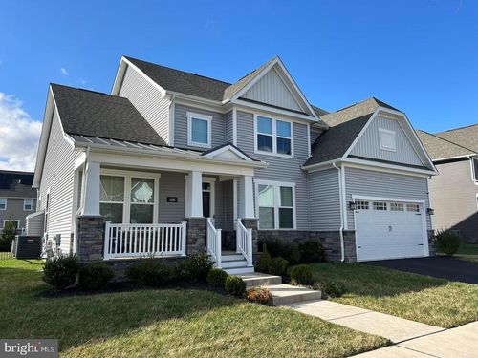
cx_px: 239
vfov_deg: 53.1
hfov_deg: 67.3
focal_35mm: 26
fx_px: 359
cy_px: 179
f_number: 1.5
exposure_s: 1/2994
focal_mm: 5.7
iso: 50
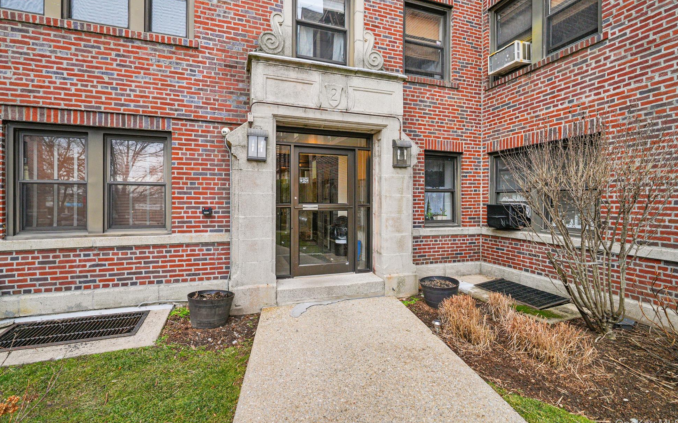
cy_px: 195
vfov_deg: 74.6
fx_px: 277
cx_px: 330
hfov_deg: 101.4
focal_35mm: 15
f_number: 8
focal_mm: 14
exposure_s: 1/100
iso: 1000
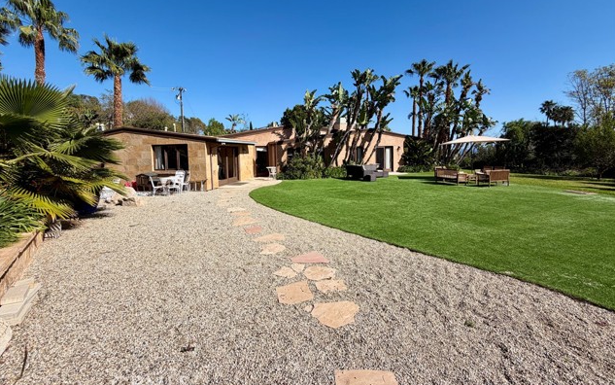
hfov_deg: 101.4
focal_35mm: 15
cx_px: 308
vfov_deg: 74.4
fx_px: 251
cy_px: 165
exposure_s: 1/1033
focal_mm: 2.22
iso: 20
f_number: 2.2
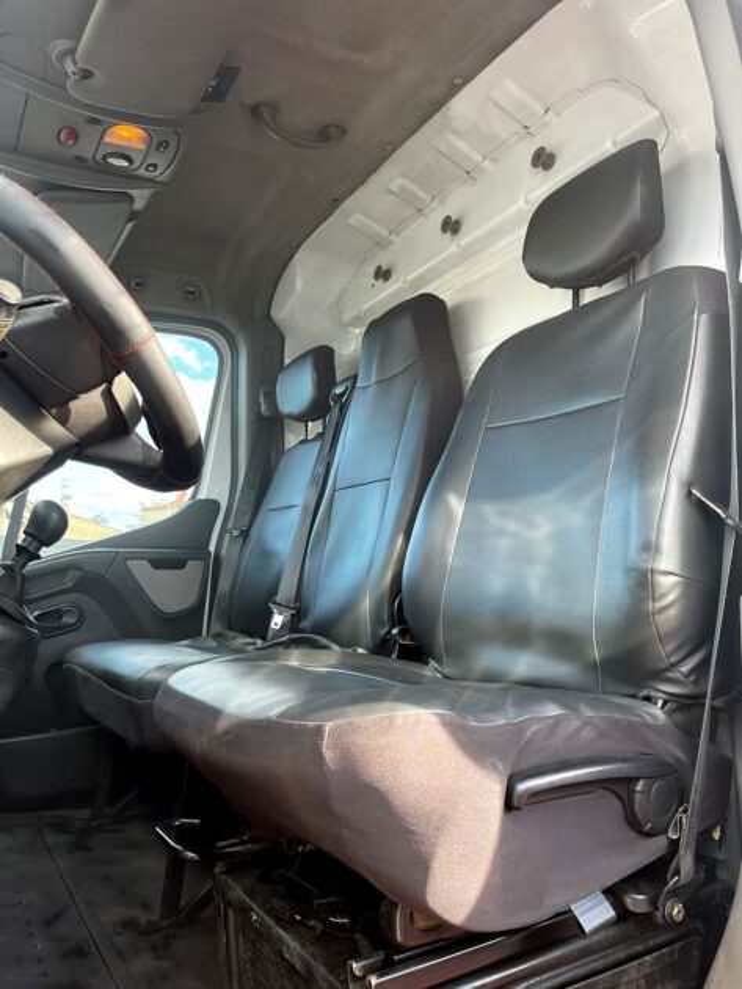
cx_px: 371
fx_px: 743
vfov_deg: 67.3
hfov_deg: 53.1
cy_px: 494
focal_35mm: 26
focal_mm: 5.1
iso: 64
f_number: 1.6
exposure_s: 1/144
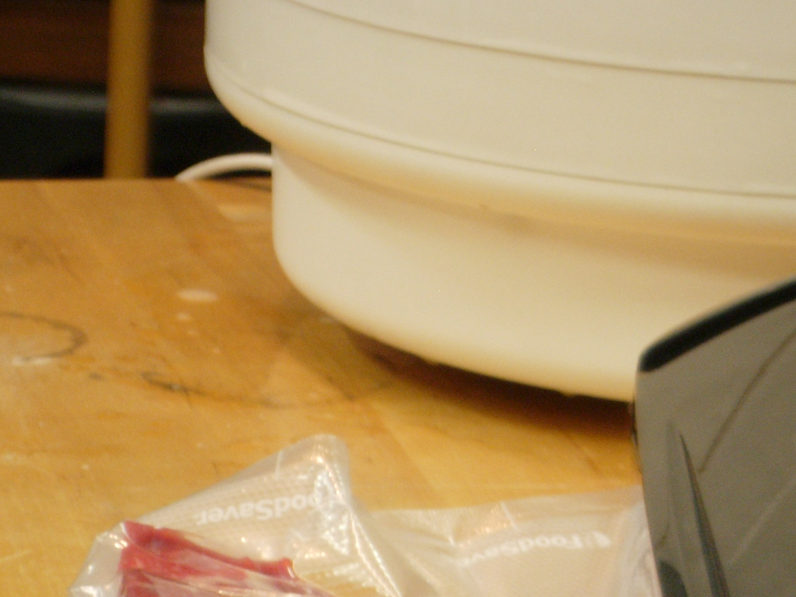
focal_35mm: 278
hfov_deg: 7.1
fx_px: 6394
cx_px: 736
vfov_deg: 5.3
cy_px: 634
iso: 125
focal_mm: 26.3
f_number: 5.3
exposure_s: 1/4
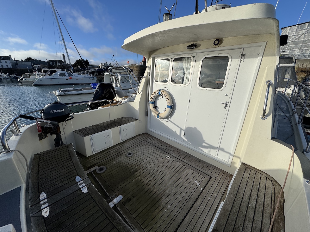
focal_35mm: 14
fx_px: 125
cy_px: 116
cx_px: 155
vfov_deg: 85.7
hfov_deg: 102.1
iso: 50
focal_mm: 2.22
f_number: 2.2
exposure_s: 1/3106
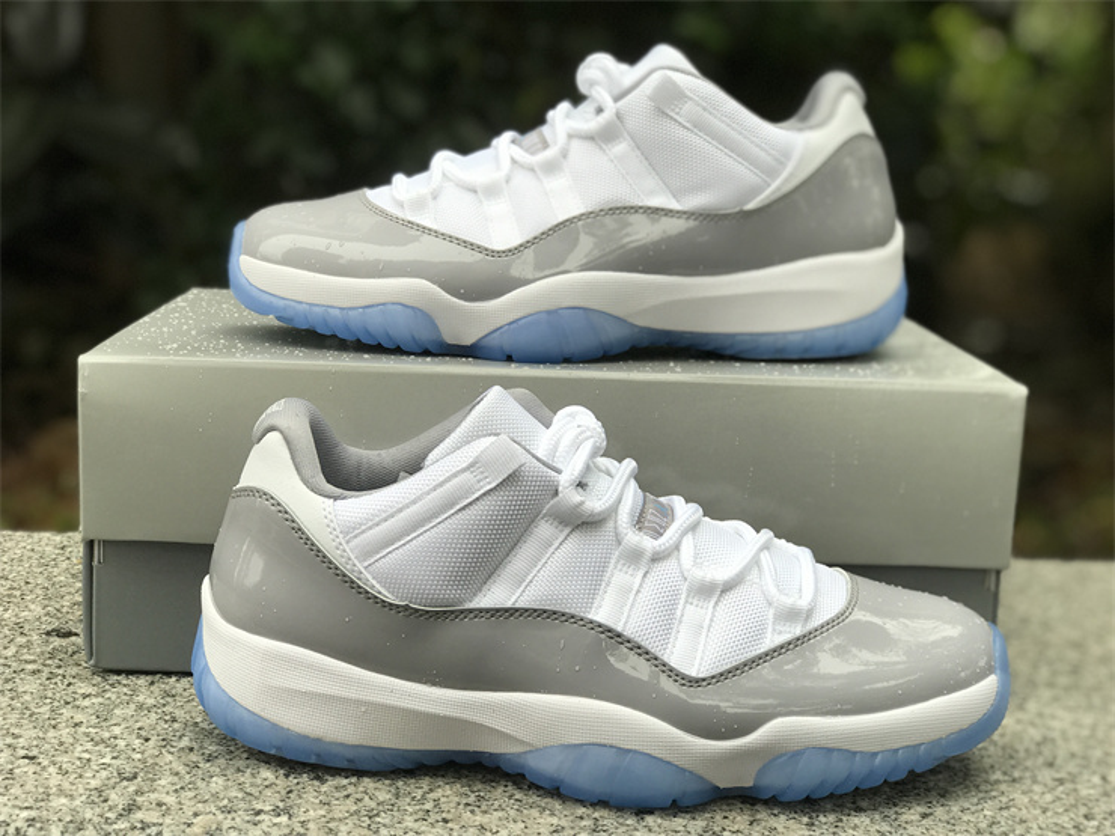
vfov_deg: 25.7
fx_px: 1836
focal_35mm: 57
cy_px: 418
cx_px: 558
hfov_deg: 33.8
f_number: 2.8
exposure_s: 1/100
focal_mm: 6.6
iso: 32
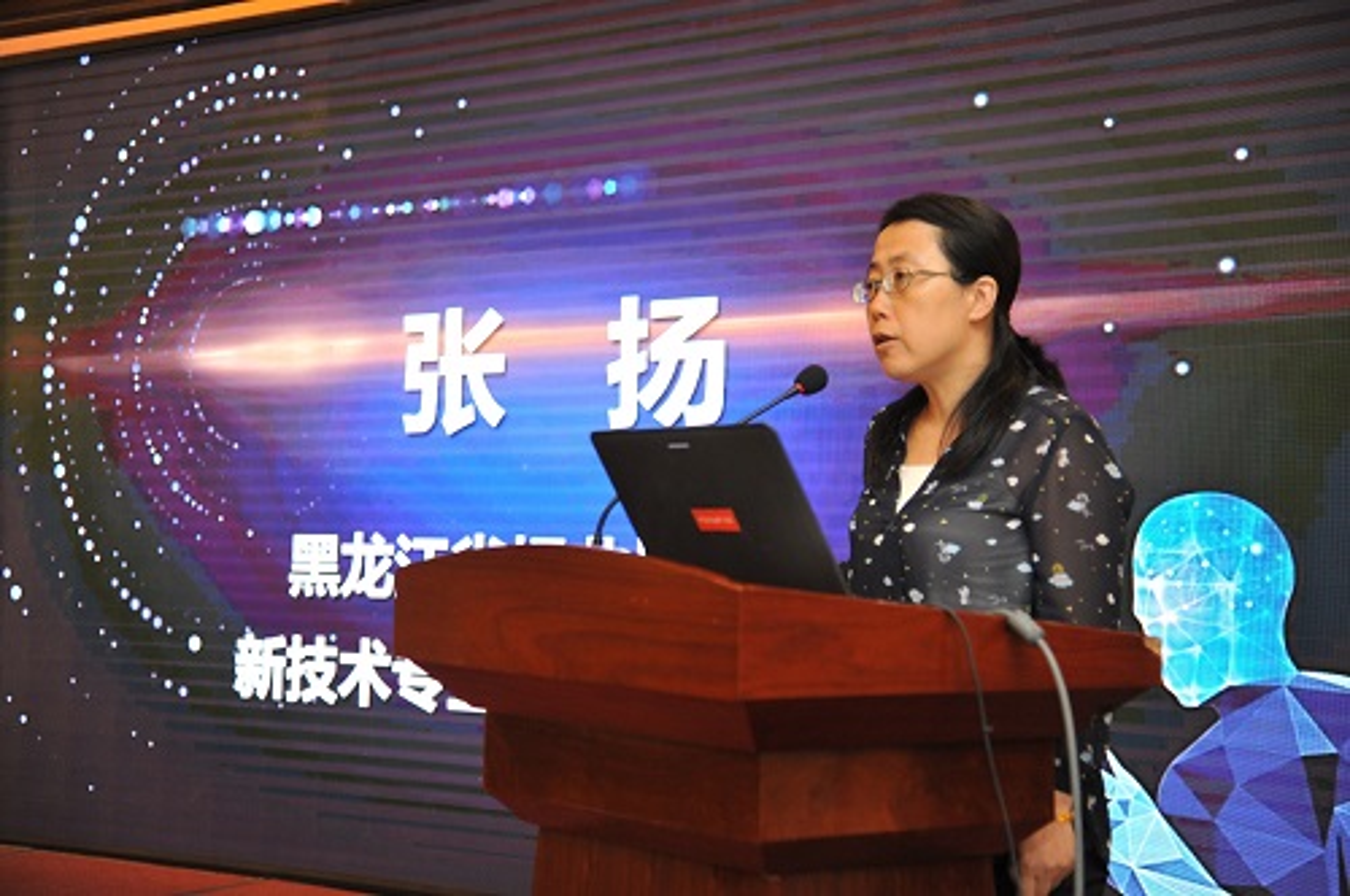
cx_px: 675
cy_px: 448
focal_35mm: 62
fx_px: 2322
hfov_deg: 32.4
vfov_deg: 21.9
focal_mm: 62
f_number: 4
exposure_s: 1/160
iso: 1250
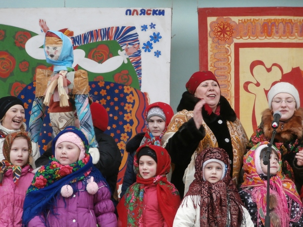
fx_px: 1453
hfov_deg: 11.9
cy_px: 114
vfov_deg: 8.9
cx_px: 152
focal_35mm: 166
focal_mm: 29.39
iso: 200
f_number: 5.8
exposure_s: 1/80
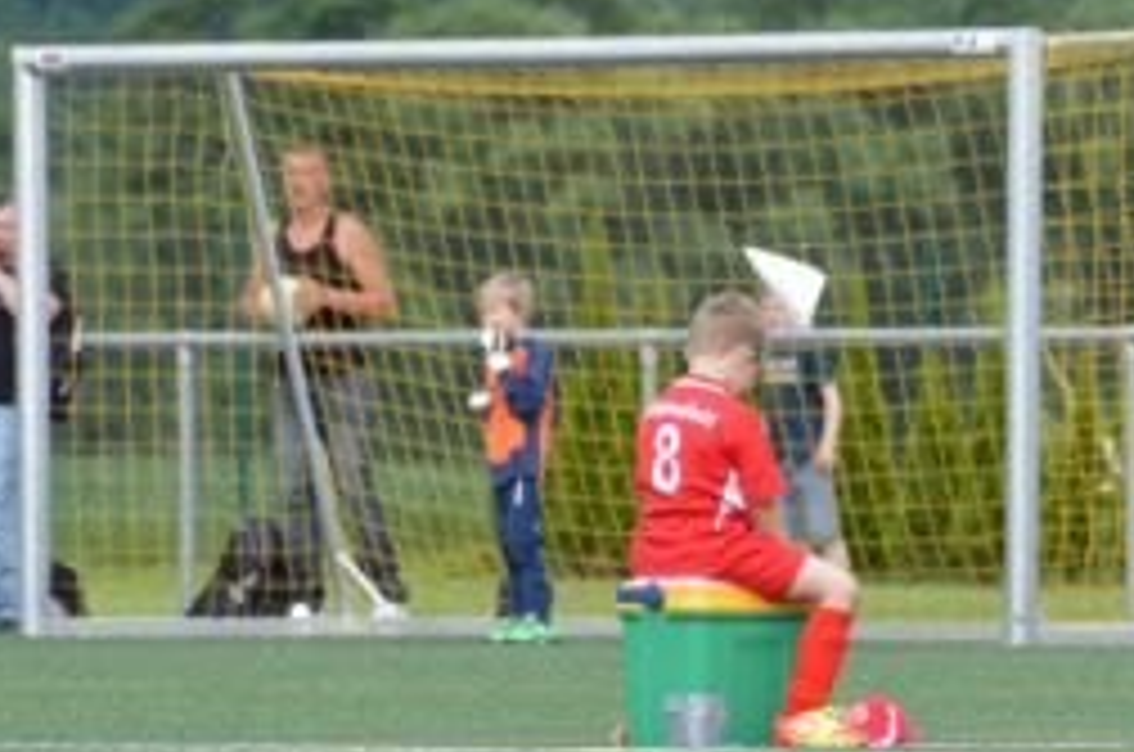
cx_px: 814
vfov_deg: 1.9
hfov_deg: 2.9
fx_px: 22480
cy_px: 385
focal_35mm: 715
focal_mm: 200
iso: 400
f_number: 5.6
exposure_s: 1/800
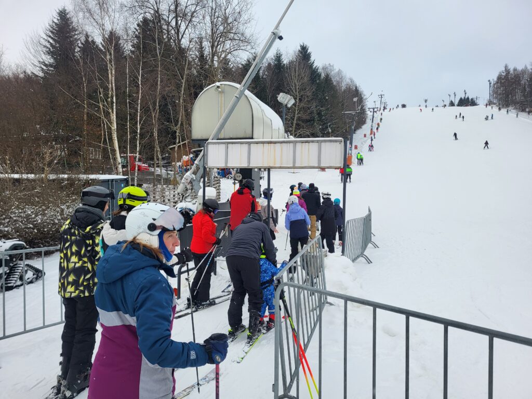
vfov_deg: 53.1
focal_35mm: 26
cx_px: 266
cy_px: 200
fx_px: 400
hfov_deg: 67.3
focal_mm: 5.4
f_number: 1.8
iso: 40
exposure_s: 1/367
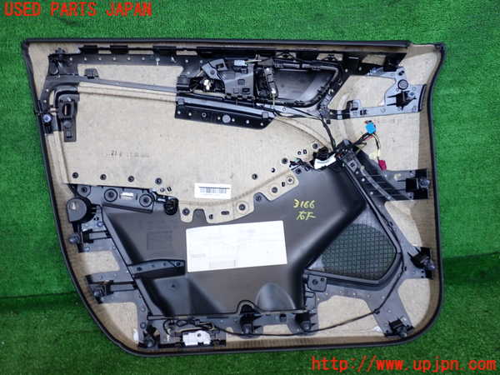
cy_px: 188
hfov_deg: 60.0
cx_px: 250
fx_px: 433
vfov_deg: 46.8
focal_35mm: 30
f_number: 2.3
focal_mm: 5.4
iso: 125
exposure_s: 1/60
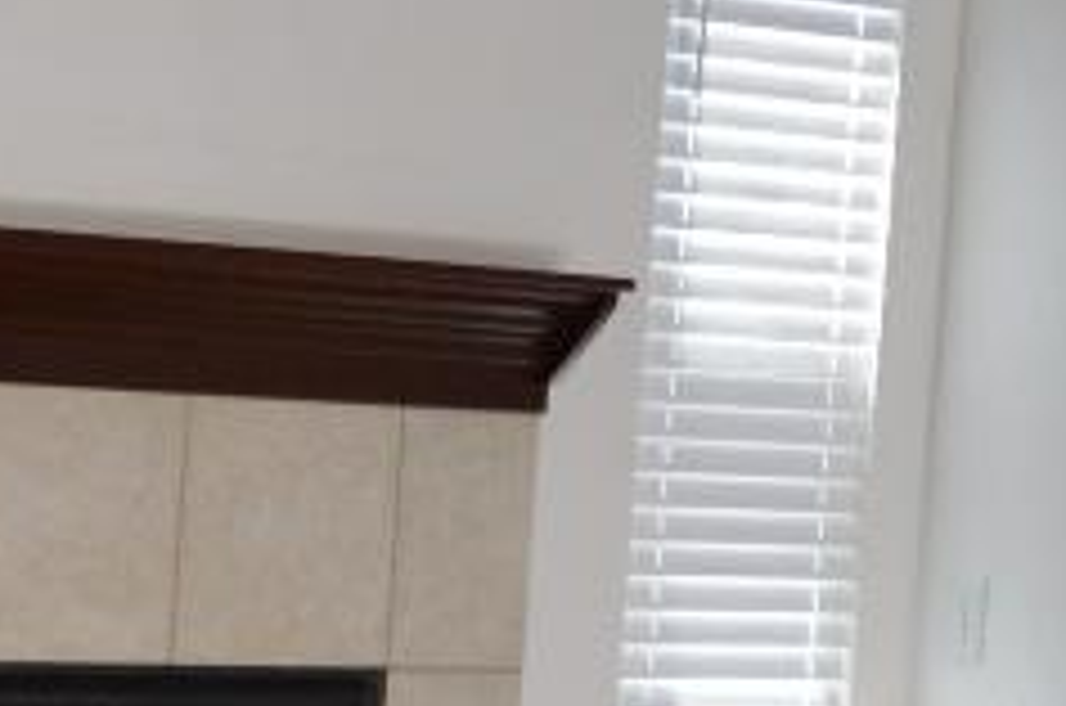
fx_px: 5053
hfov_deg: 12.0
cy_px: 479
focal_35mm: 171
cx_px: 945
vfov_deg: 8.0
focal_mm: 18
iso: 400
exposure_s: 1/50
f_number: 3.5
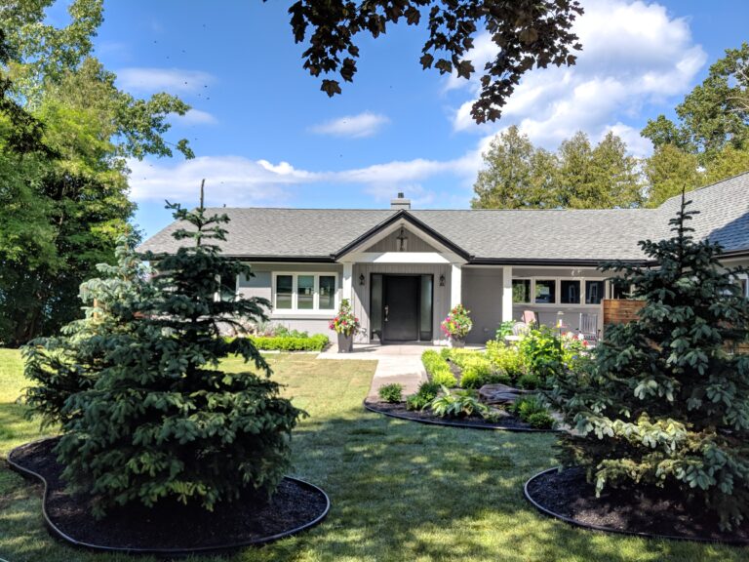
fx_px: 584
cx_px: 374
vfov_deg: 51.4
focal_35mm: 27
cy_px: 281
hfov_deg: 65.3
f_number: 1.8
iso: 53
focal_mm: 4.44
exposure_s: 1/1799
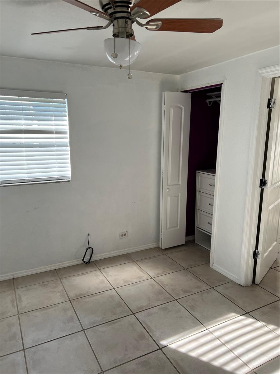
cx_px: 140
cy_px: 187
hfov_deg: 53.1
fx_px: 280
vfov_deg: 67.3
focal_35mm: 26
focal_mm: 5.7
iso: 40
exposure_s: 1/194
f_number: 1.5
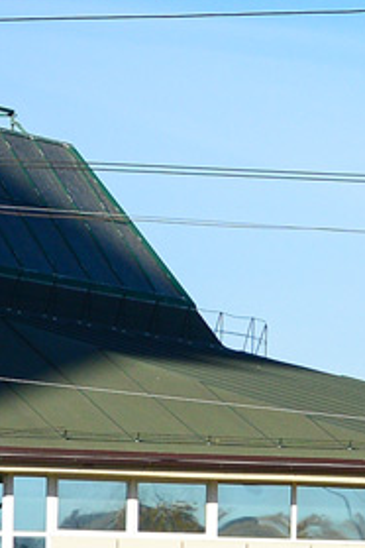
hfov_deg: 4.2
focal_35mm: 307
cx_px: 1360
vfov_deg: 6.7
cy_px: 513
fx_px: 4669
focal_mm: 38
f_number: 6.3
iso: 200
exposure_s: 1/800
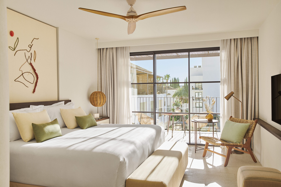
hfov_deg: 61.9
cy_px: 94
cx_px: 140
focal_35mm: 30
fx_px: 234
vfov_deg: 43.6
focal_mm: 30
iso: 100
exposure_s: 1/100
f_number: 5.6
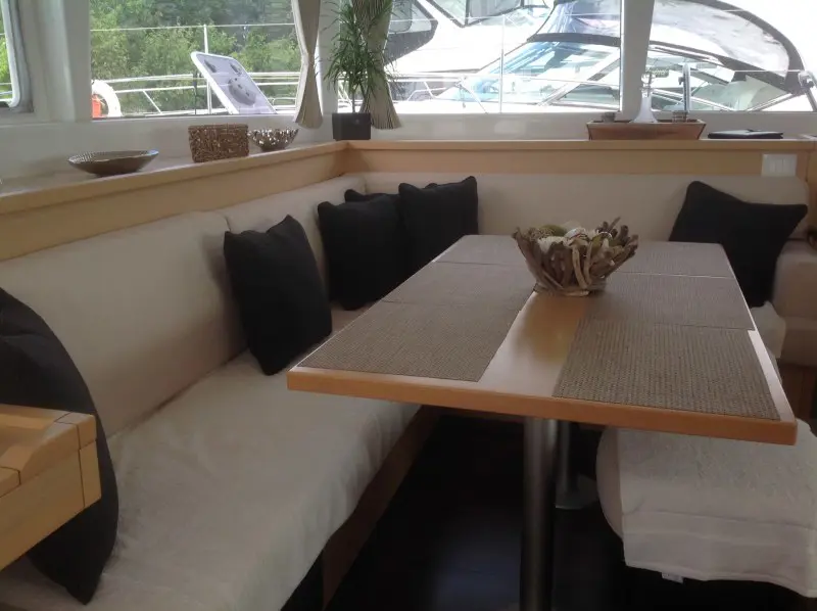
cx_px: 408
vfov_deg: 40.6
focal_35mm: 35
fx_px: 825
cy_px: 306
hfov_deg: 52.7
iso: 50
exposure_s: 1/167
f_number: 2.4
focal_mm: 4.28
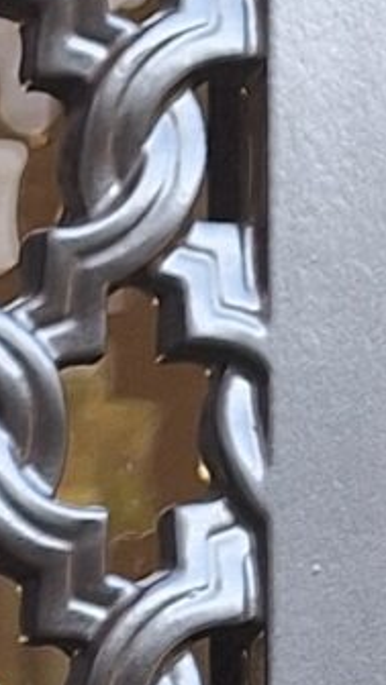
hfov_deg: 5.6
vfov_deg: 10.4
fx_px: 3475
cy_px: 1356
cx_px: -1131
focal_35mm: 191
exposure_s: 1/100
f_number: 1.8
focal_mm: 5.54
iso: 80
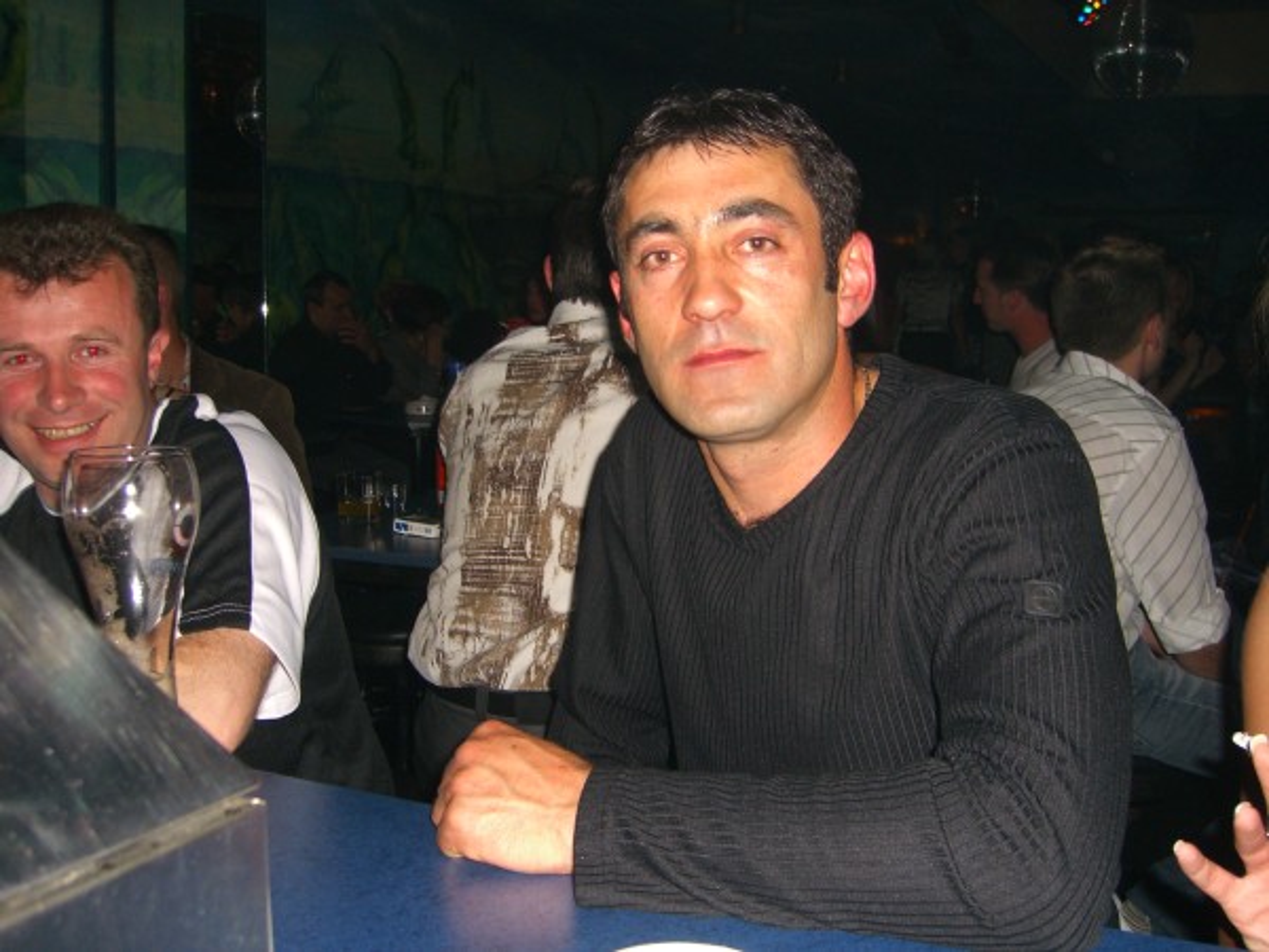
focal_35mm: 38
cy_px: 476
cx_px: 634
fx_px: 1393
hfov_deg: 49.0
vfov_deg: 37.7
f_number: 2.8
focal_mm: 7.9
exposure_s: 1/60
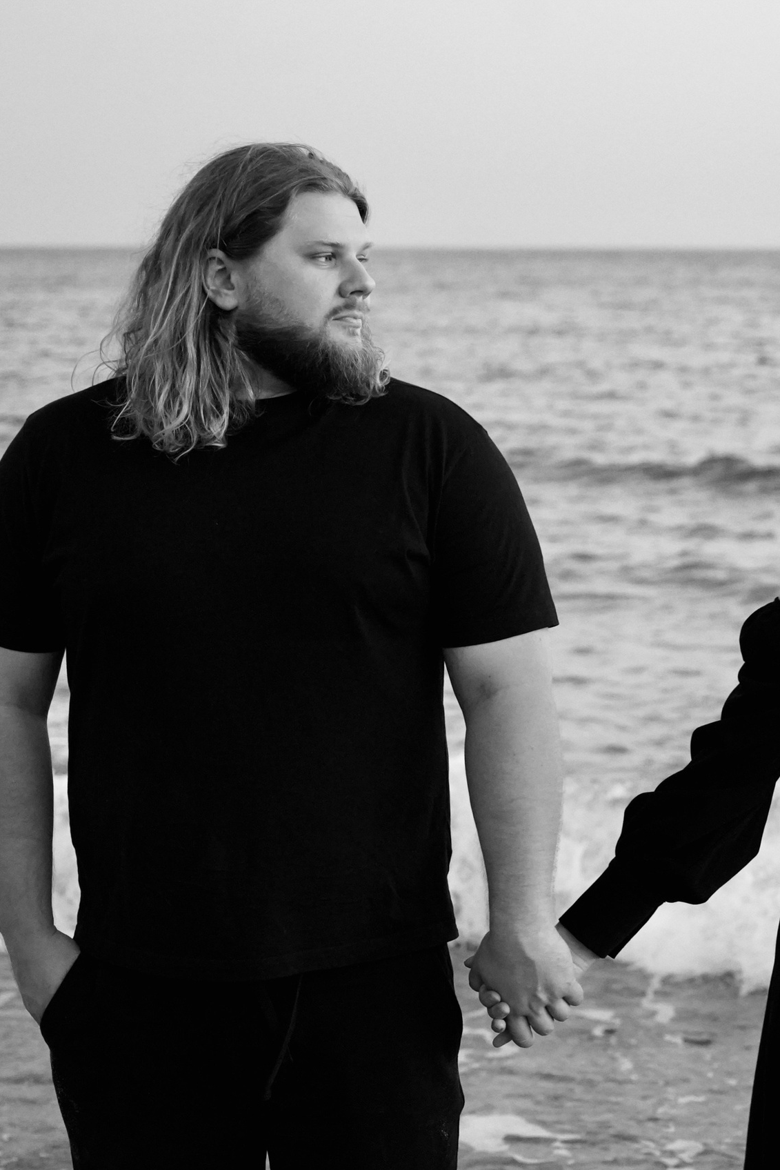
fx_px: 2697
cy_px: 585
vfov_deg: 24.5
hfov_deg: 16.4
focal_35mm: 83
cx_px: 600
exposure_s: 1/160
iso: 8000
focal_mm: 55
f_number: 4
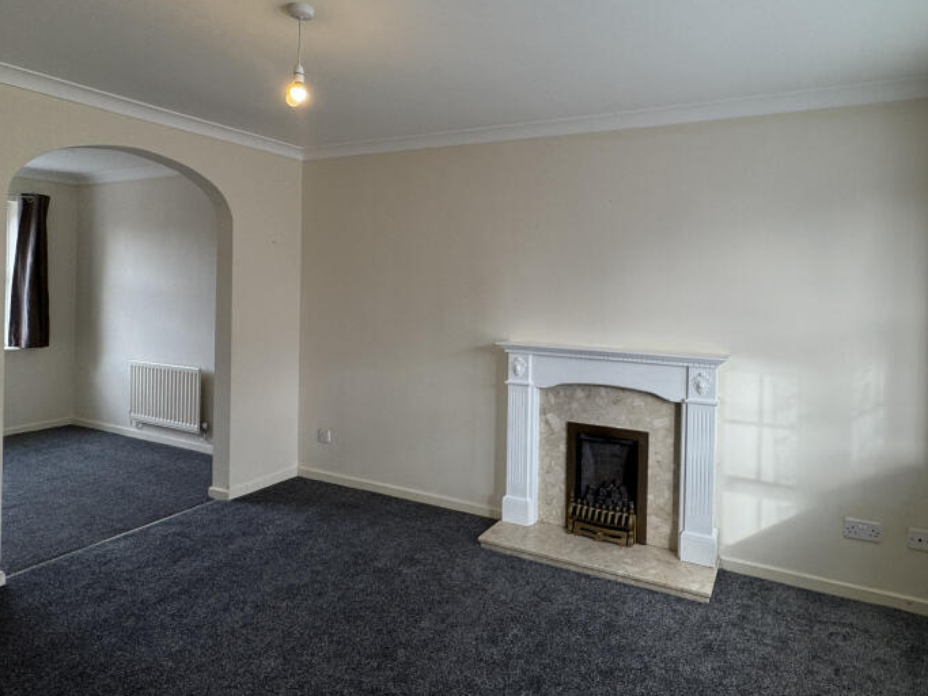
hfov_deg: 78.5
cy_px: 287
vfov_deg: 63.0
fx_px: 563
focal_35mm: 21
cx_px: 535
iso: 80
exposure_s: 1/100
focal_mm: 2.22
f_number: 2.2
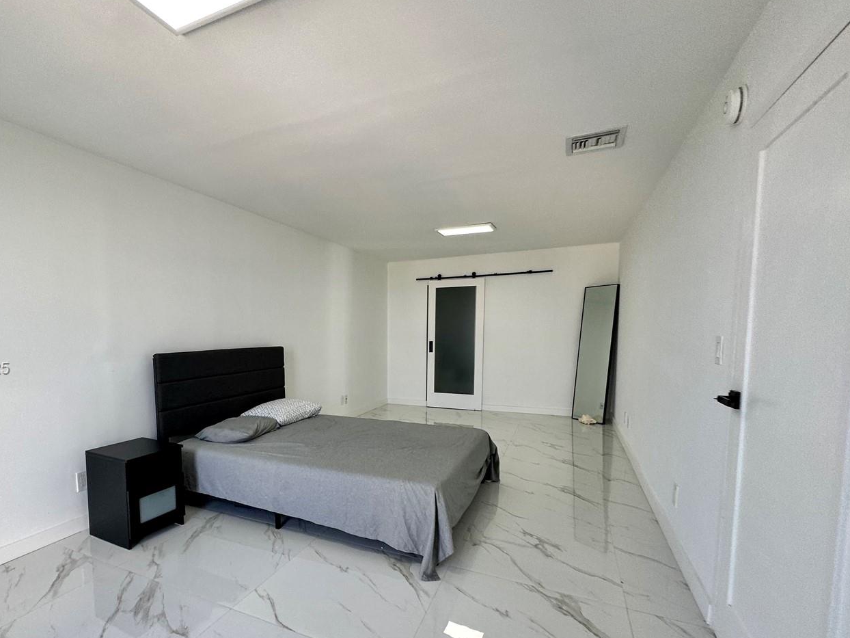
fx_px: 442
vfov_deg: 71.1
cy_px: 369
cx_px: 343
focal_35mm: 18
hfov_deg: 86.7
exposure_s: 1/120
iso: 80
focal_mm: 2.22
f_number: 2.2
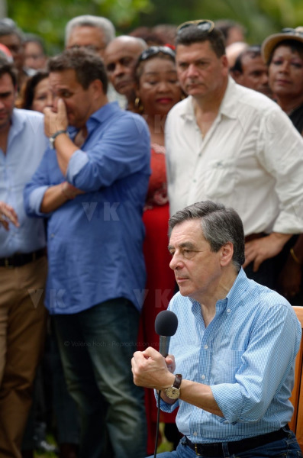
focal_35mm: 248
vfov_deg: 8.3
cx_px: 152
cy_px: 229
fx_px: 3141
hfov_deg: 5.5
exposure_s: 1/320
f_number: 2.8
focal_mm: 165
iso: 200
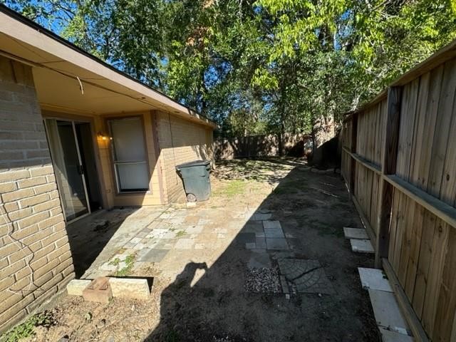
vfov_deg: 85.7
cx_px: 228
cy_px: 171
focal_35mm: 14
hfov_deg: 102.1
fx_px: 184
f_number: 2.2
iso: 40
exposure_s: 1/1395
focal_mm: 2.22
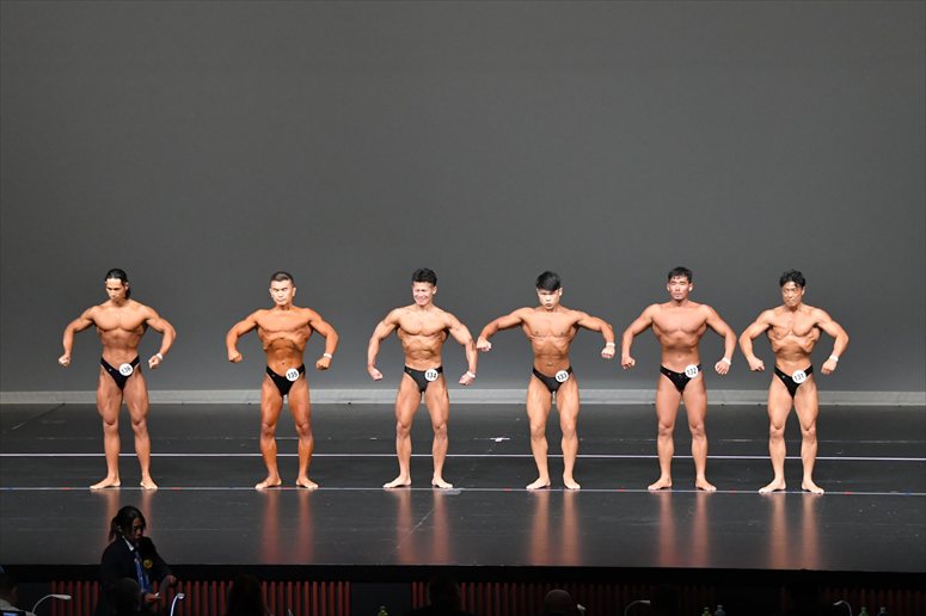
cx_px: 463
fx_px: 3548
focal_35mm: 138
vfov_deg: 9.9
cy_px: 308
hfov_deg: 14.9
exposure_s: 1/400
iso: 5000
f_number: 5.6
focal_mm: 92
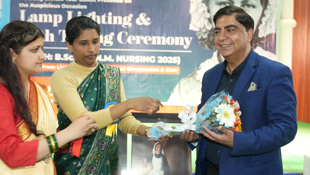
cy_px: 89
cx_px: 154
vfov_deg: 26.0
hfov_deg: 44.6
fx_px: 378
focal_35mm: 46
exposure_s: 1/80
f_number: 2.8
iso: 1250
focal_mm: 29
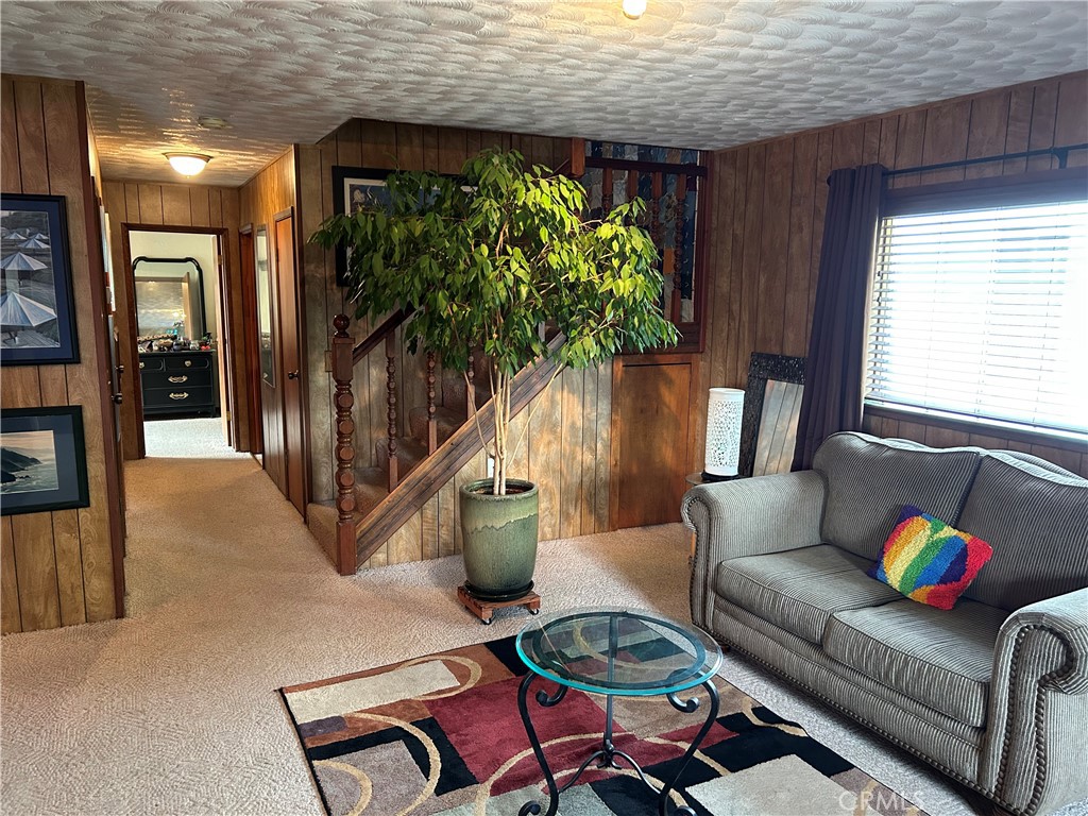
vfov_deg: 53.1
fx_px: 817
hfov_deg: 67.3
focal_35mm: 26
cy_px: 408
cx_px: 544
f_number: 1.5
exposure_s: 1/60
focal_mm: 5.7
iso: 400
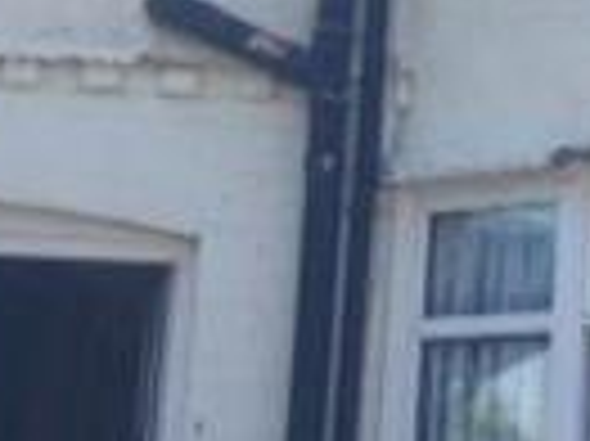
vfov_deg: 10.0
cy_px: 74
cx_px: 453
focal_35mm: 147
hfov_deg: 13.4
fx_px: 2503
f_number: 2.4
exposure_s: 1/623
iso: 50
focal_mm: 4.13
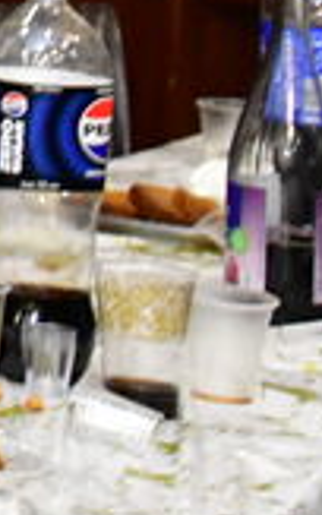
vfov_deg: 7.8
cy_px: -368
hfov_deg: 3.9
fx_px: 3675
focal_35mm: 262
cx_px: -1818
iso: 3200
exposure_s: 1/100
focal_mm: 30
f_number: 5.6
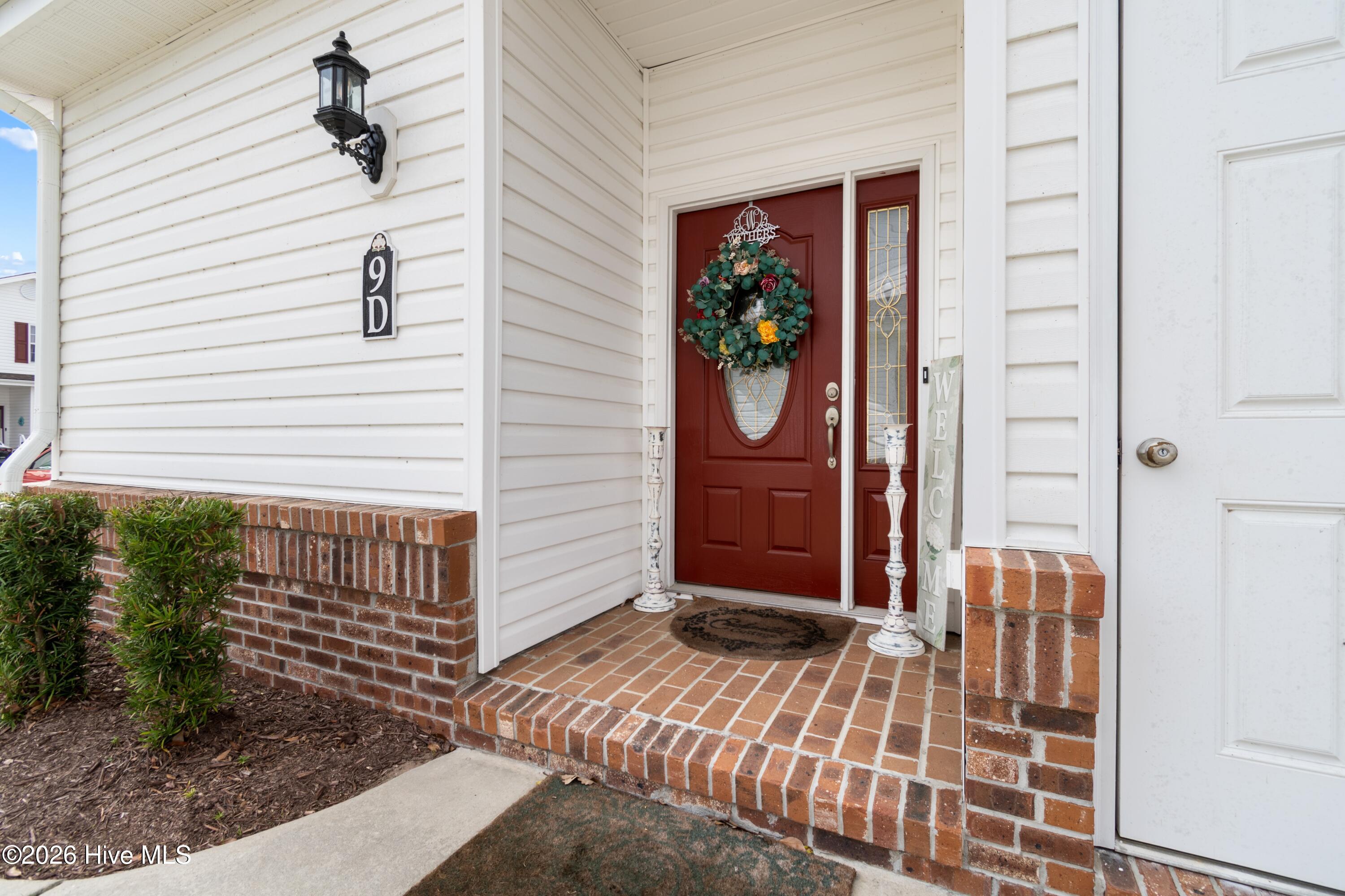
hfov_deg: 100.4
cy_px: 448
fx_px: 560
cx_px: 672
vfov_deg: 77.3
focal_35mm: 15
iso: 100
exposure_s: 1/125
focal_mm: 10
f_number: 5.6
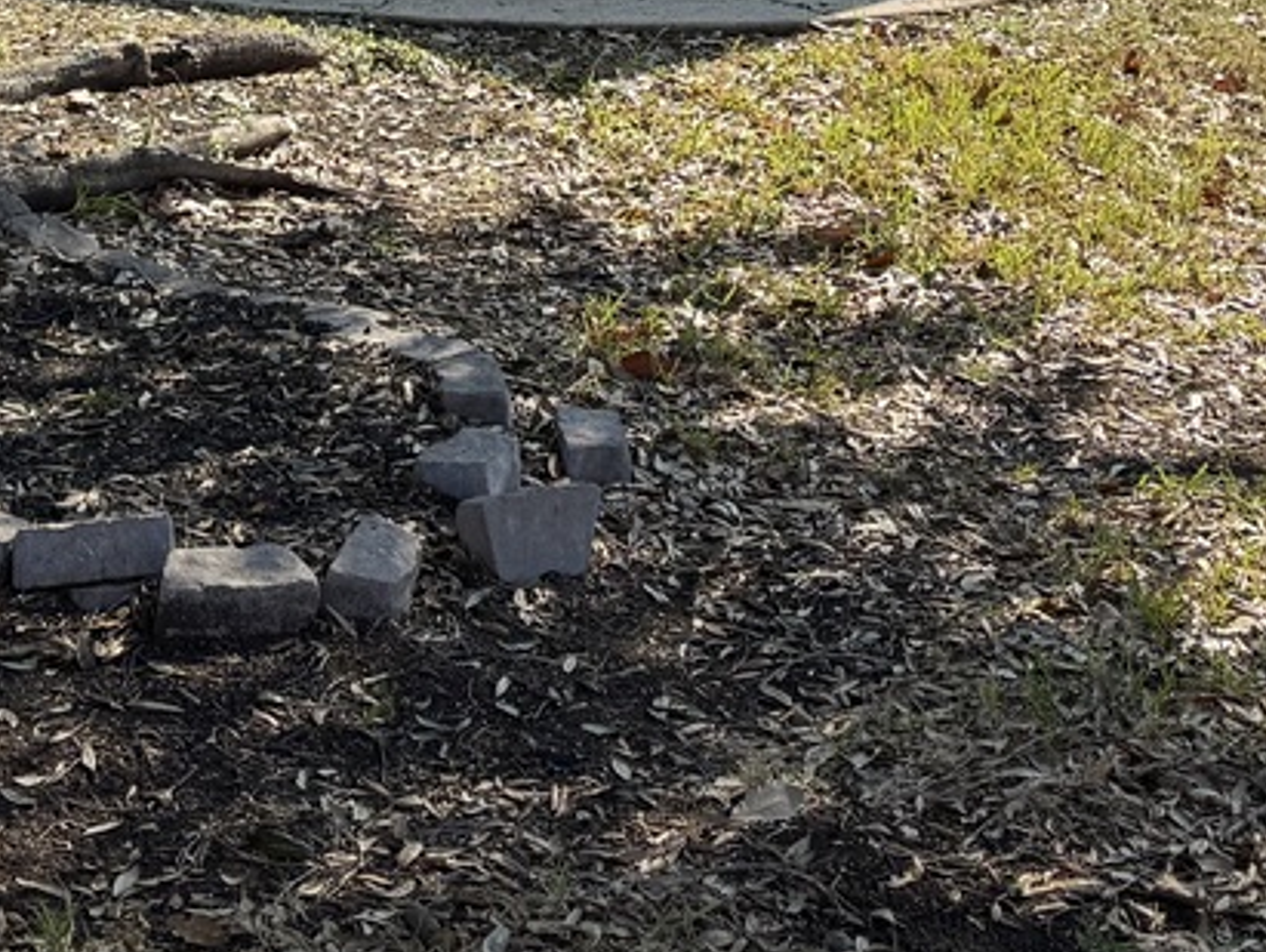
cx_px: 782
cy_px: -548
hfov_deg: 23.2
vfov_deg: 15.9
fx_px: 3075
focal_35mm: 84
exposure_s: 1/1560
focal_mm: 6.76
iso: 80
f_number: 1.78
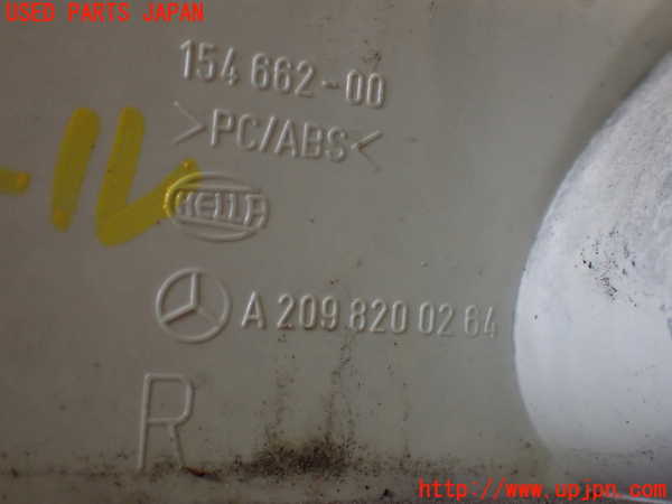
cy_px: 252
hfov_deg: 38.2
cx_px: 336
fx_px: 971
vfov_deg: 29.1
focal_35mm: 50
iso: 800
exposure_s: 1/60
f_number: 3.2
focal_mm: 9.01
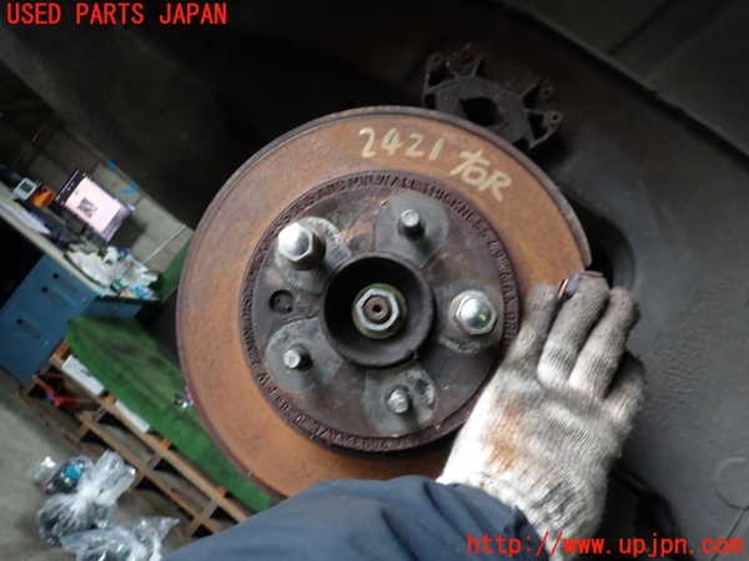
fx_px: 541
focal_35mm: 25
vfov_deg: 54.9
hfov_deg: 69.4
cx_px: 374
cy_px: 280
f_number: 2
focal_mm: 4.5
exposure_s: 1/50
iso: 200
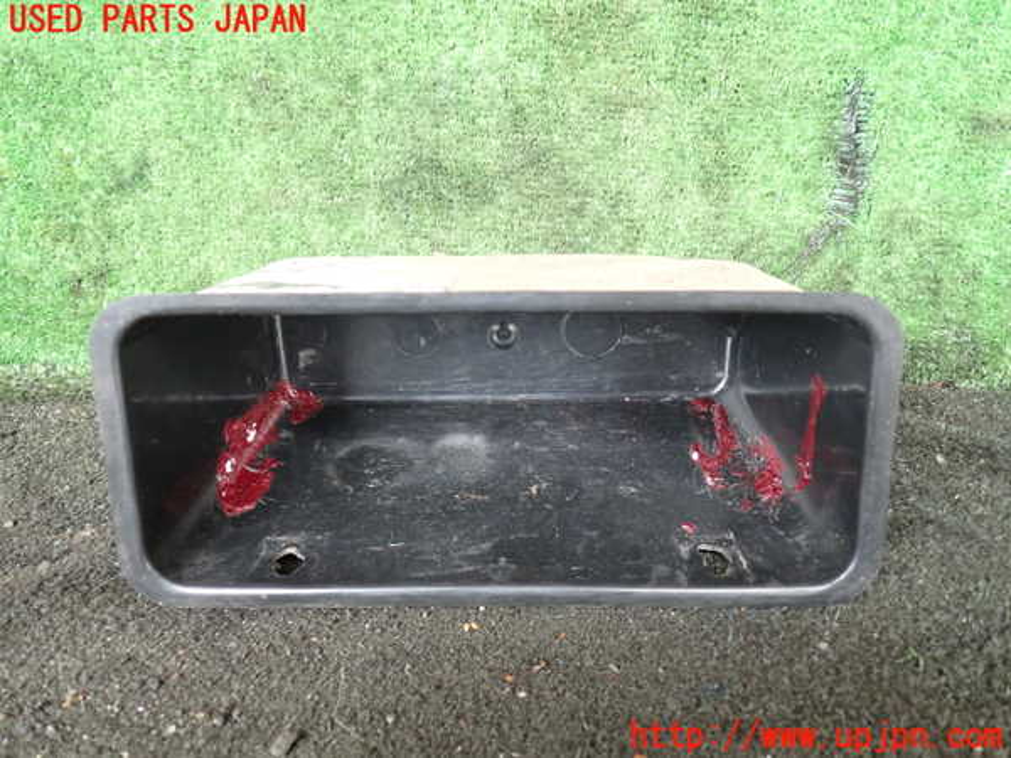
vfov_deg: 46.8
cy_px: 379
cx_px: 506
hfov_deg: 60.0
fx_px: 876
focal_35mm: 30
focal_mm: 5.4
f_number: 2.3
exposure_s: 1/30
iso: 320
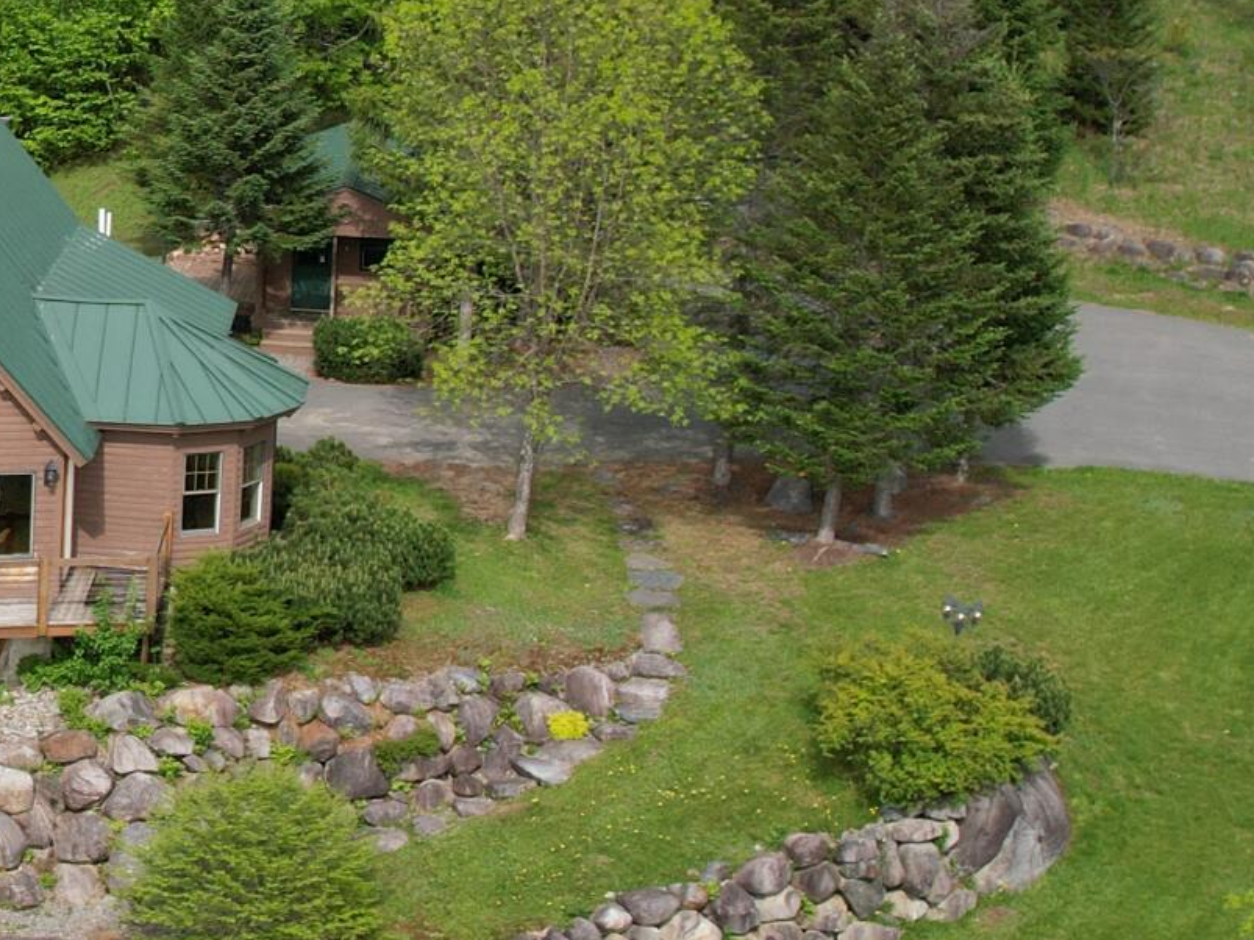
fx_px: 2861
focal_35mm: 79
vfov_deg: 18.6
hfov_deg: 21.5
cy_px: 328
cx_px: -523
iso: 150
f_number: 2.8
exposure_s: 1/1250
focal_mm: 8.38
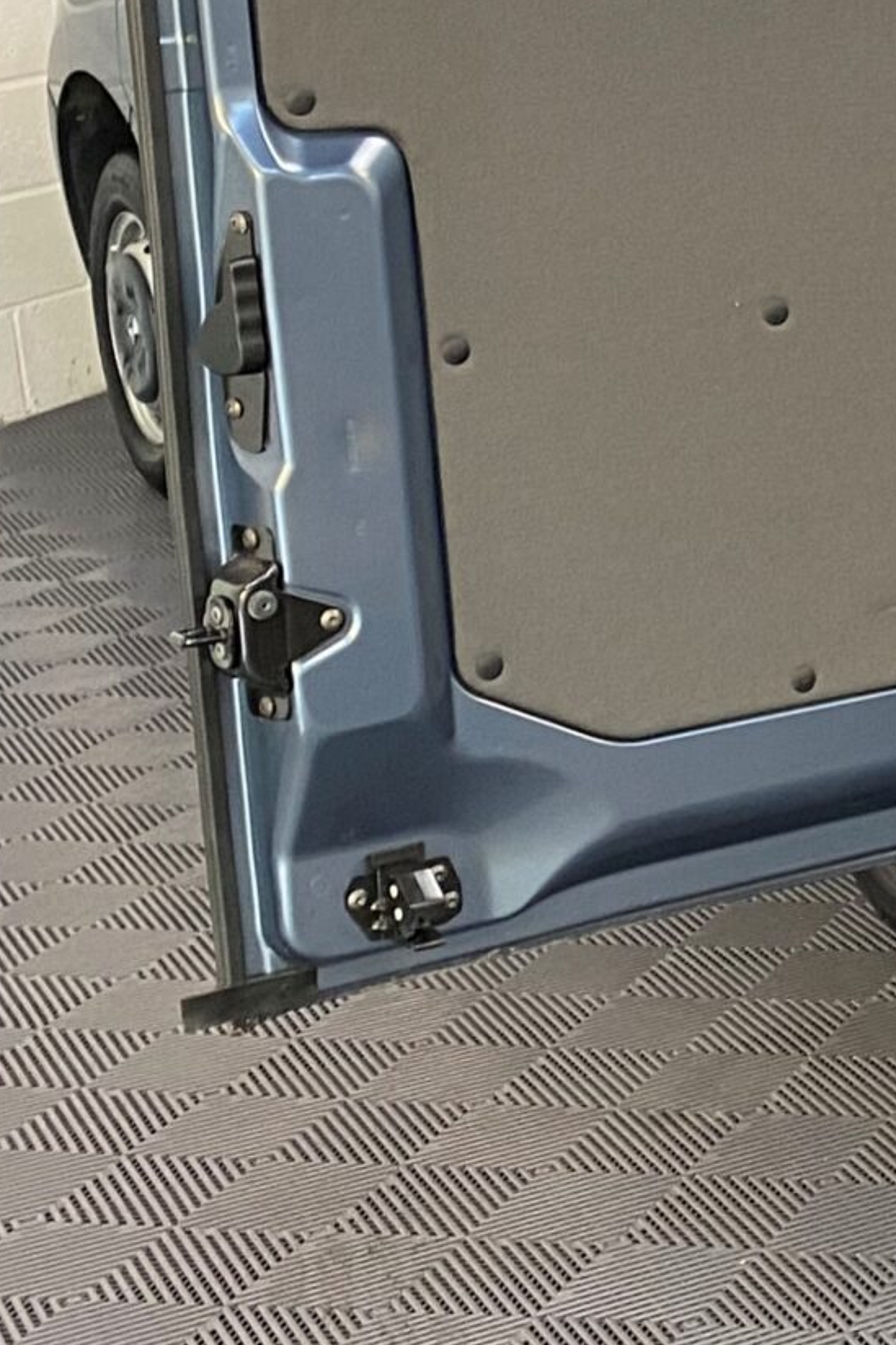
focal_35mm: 84
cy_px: 227
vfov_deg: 23.8
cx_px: 1833
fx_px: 3137
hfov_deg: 13.7
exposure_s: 1/50
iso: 80
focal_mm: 4.25
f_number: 1.8
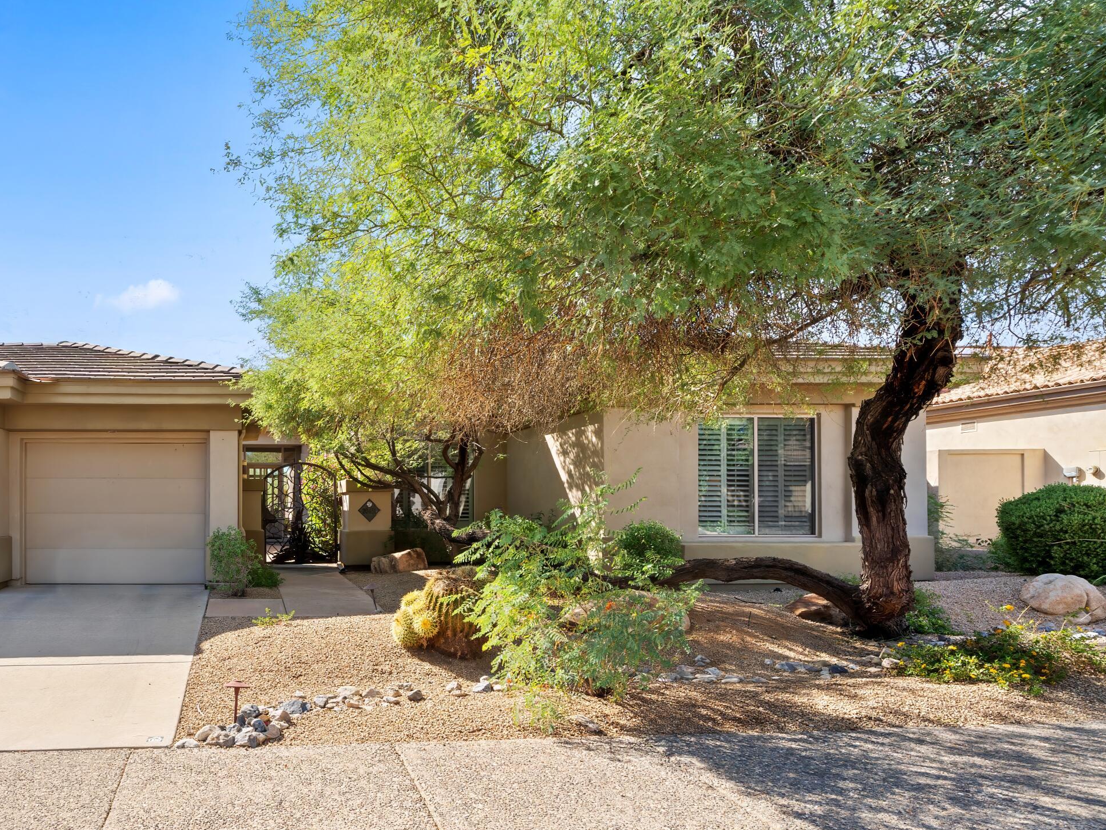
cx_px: 254
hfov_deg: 66.3
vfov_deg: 56.2
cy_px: 510
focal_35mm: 24
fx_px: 767
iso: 400
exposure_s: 1/200
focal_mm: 16
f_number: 8
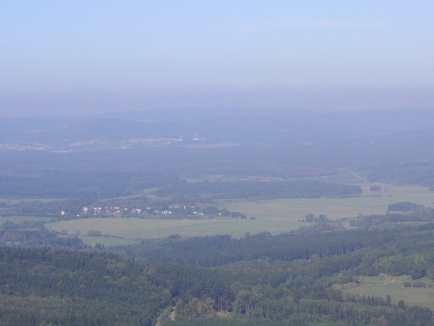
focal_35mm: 119
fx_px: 1492
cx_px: 217
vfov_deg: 12.4
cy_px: 144
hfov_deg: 16.6
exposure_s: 1/500
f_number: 4.6
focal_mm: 13.6
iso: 50
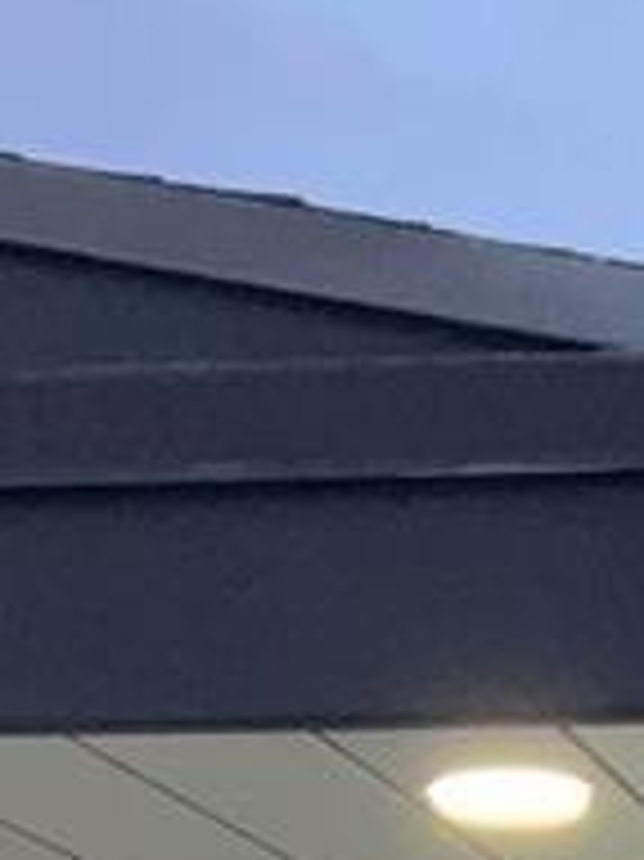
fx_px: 4520
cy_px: 1972
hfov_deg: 8.1
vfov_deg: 9.8
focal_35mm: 182
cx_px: 658
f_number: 1.8
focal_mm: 3
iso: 50
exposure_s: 1/60
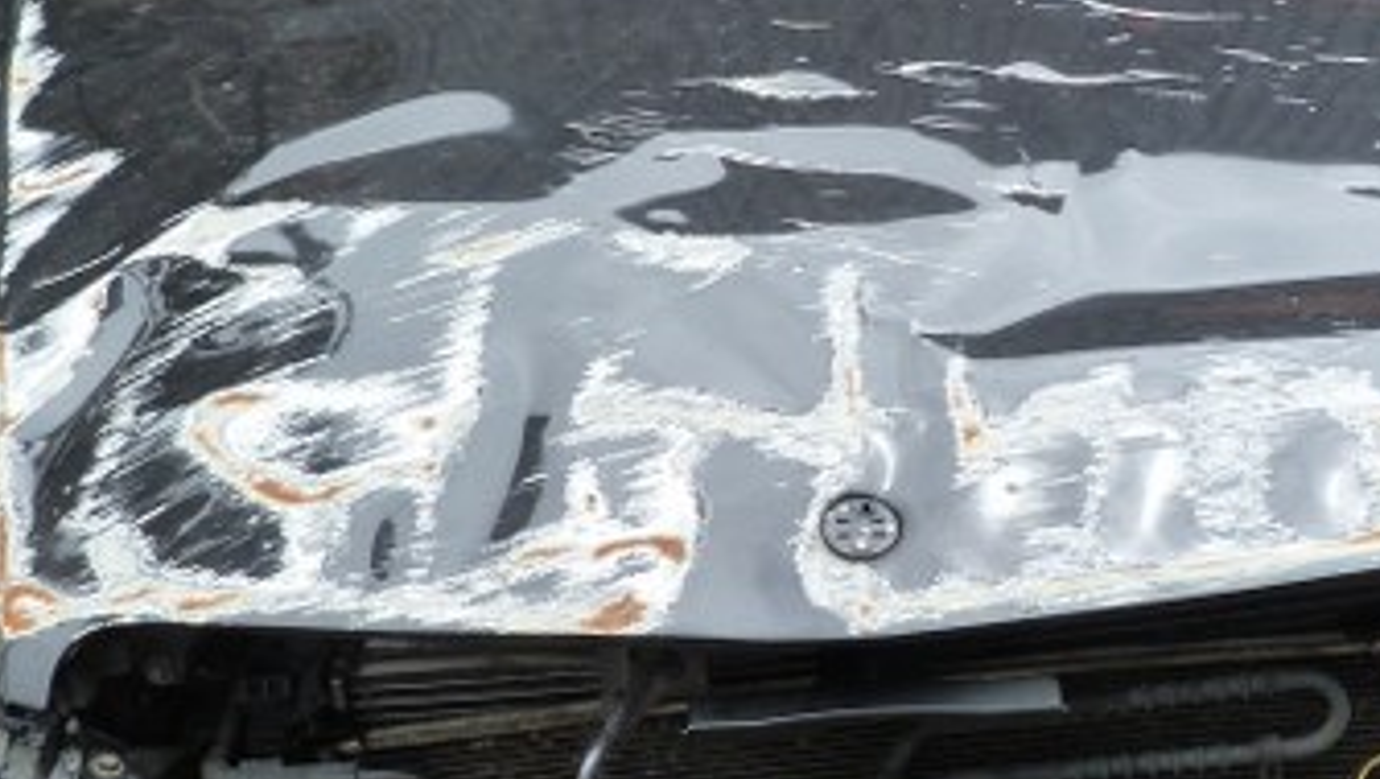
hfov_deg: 32.3
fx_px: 2380
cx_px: 779
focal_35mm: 65
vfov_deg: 18.6
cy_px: 367
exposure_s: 1/200
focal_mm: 4.5
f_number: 4
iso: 125
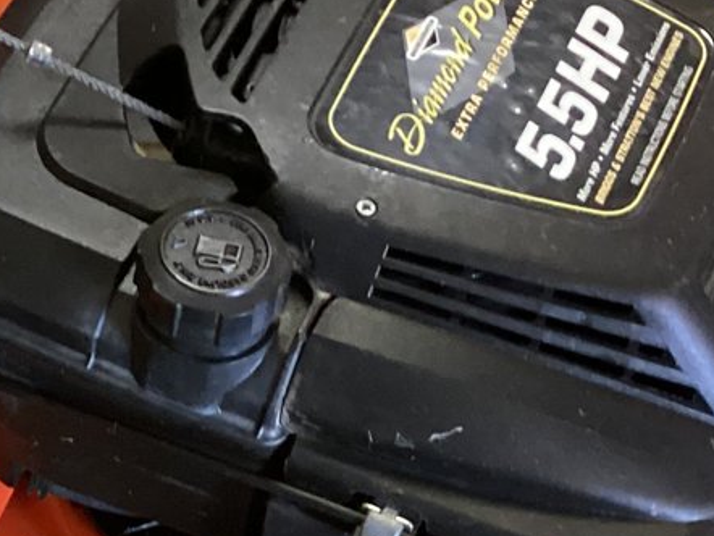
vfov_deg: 13.6
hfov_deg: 18.3
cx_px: 91
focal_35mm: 106
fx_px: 2188
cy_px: 622
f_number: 2.4
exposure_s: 1/25
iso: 500
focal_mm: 3.3
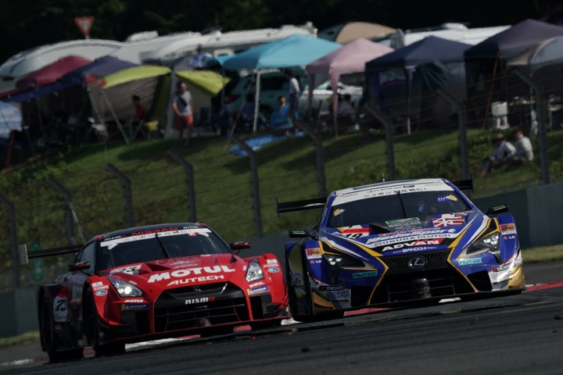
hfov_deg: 3.4
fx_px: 9383
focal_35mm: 600
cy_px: 188
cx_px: 282
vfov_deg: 2.3
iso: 200
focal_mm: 600
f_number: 13
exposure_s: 1/640
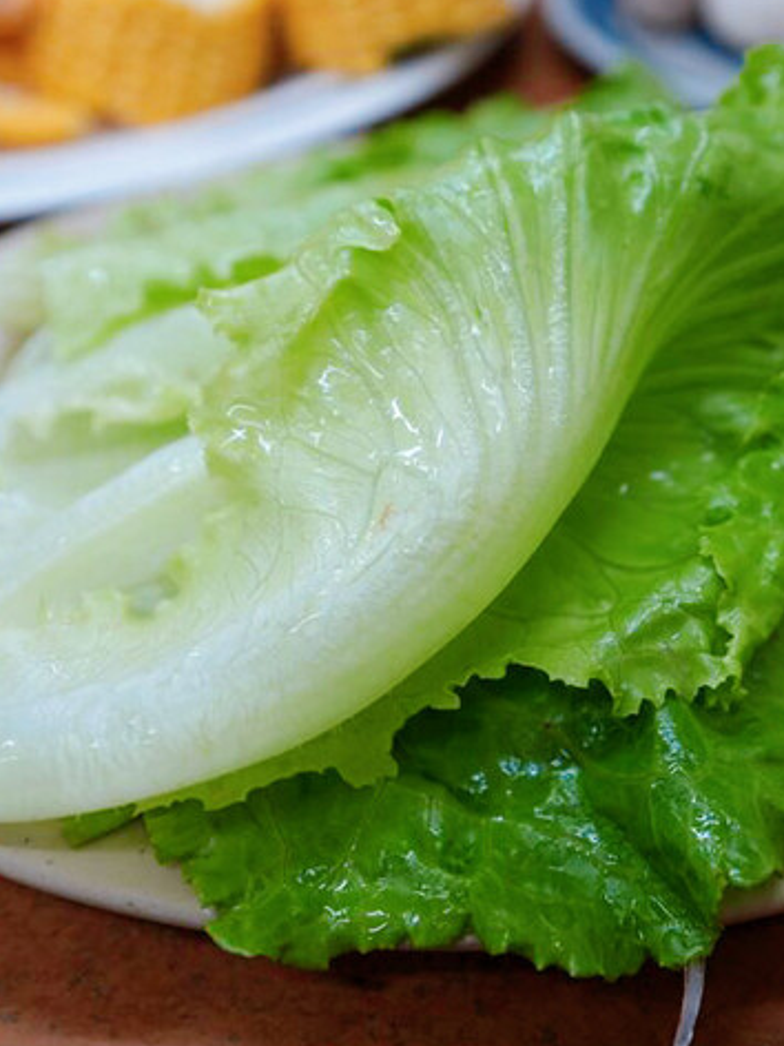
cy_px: 437
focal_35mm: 45
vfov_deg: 41.9
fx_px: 1359
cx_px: 534
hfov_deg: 31.9
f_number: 3.5
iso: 320
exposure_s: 1/50
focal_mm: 26
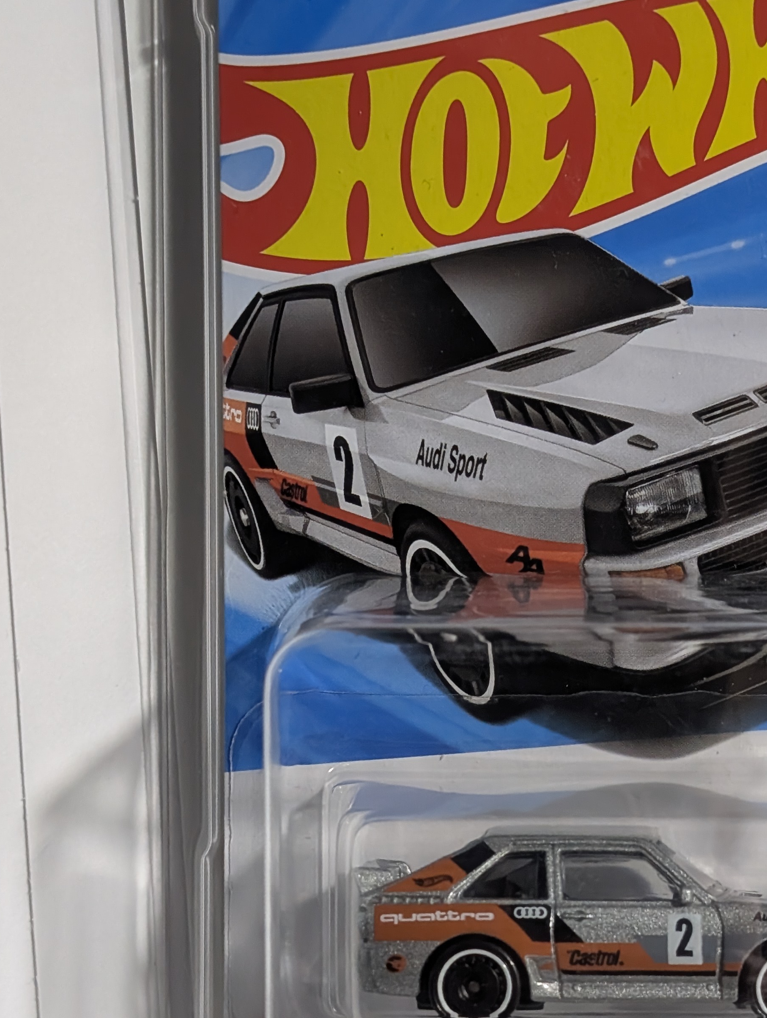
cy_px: 497
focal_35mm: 83
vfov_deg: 23.5
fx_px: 2446
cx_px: 637
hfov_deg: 17.6
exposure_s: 1/179
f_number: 1.68
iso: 548
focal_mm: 6.9
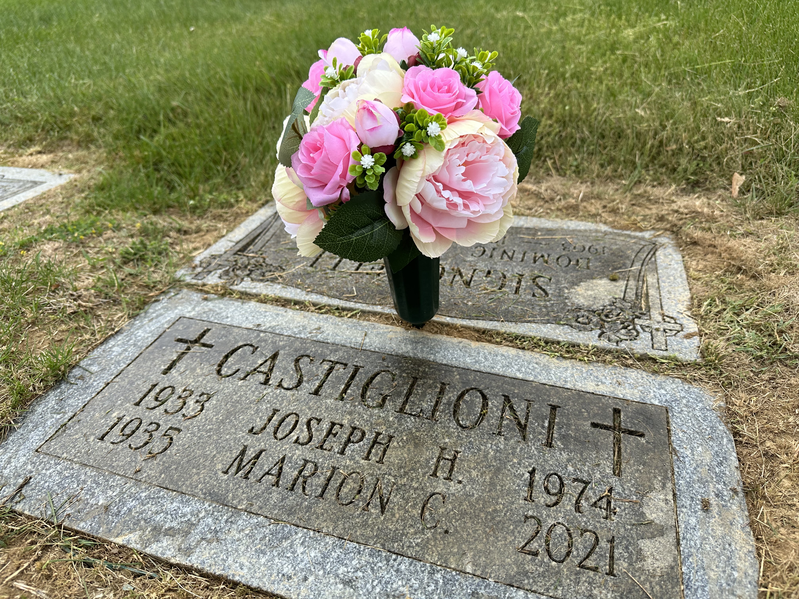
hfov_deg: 71.6
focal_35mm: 24
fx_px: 554
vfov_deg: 56.8
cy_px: 300
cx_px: 400
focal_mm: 6.86
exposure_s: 1/2353
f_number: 1.78
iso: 80
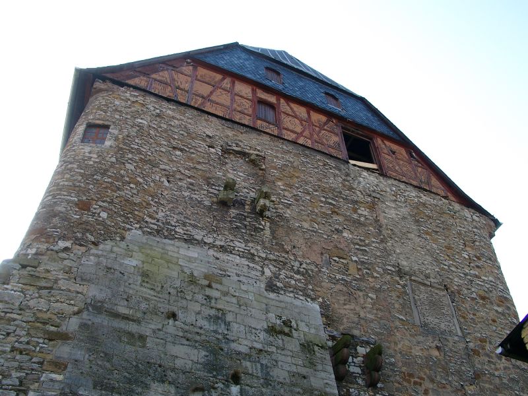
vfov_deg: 41.8
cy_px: 198
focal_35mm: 34
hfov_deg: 54.0
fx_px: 519
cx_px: 264
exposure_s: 1/241
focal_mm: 7.13
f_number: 4
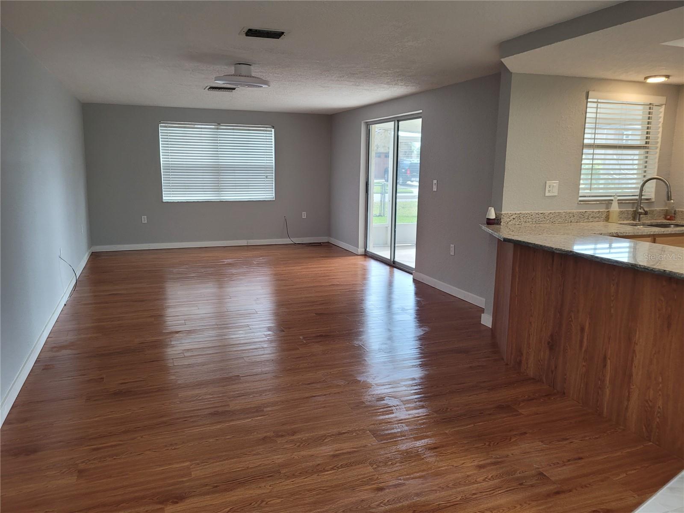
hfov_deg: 67.3
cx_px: 342
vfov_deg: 53.1
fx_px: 514
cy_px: 256
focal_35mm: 26
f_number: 1.8
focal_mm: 5.4
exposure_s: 1/120
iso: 100
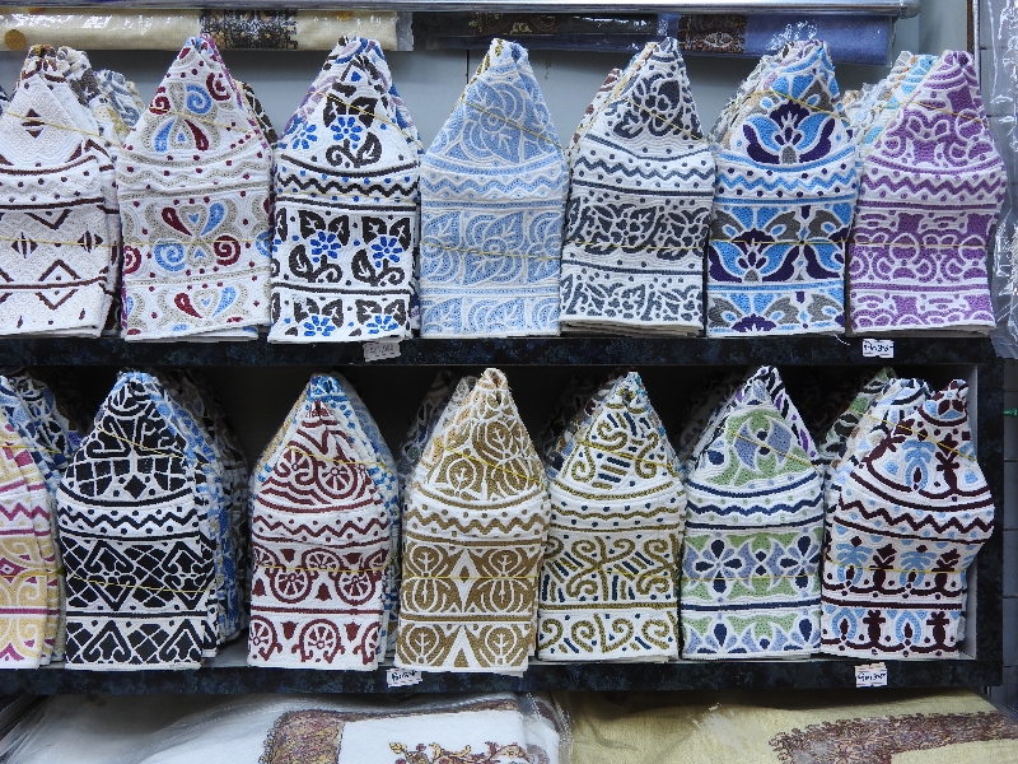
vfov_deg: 36.0
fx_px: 1176
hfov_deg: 46.8
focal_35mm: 40
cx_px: 509
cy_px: 382
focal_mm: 7.2
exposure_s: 1/40
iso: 100
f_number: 3.8
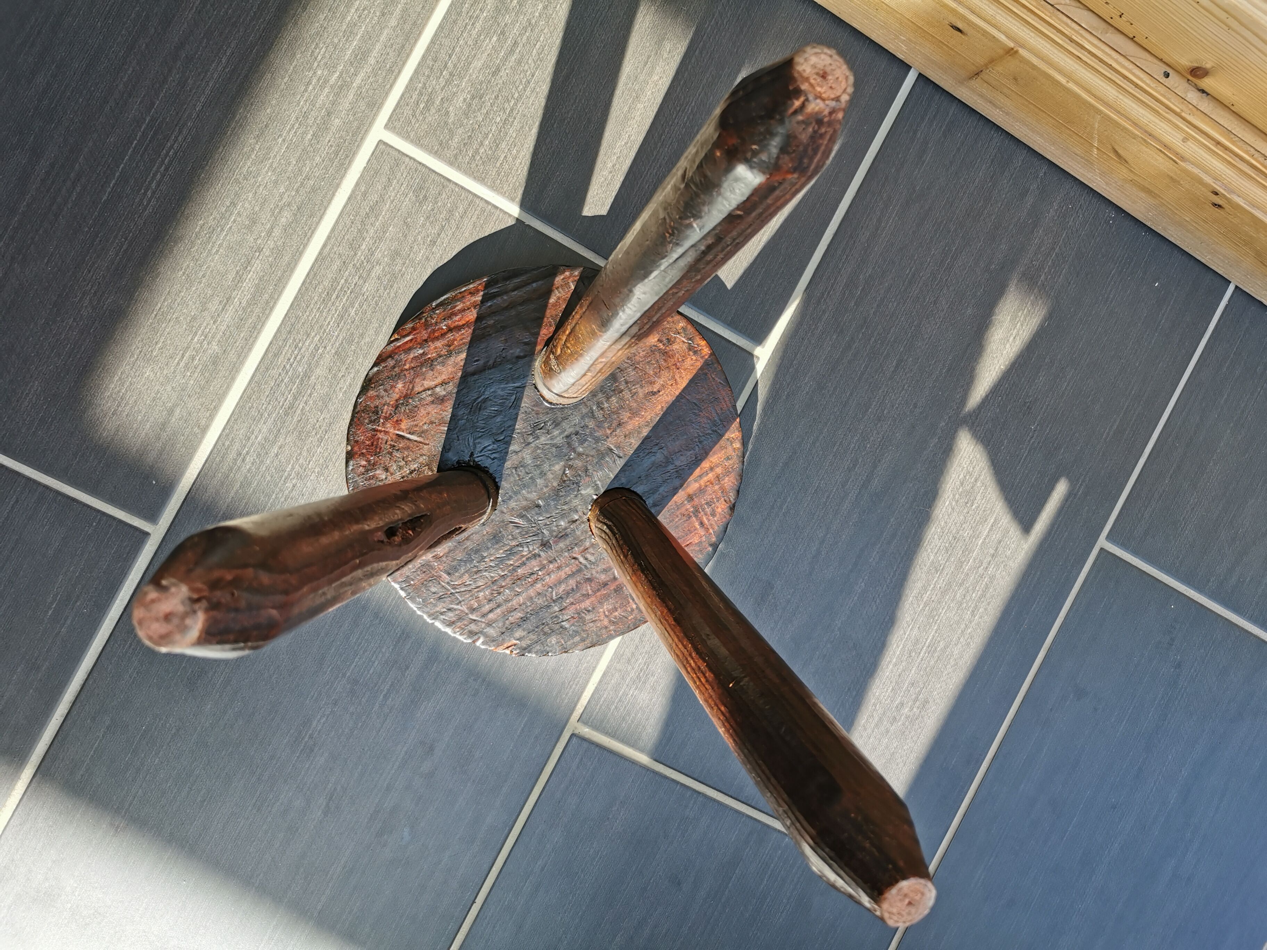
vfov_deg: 51.4
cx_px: 634
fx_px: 988
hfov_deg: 65.3
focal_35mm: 27
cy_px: 475
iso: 50
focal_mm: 5.58
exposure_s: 1/263
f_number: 1.8
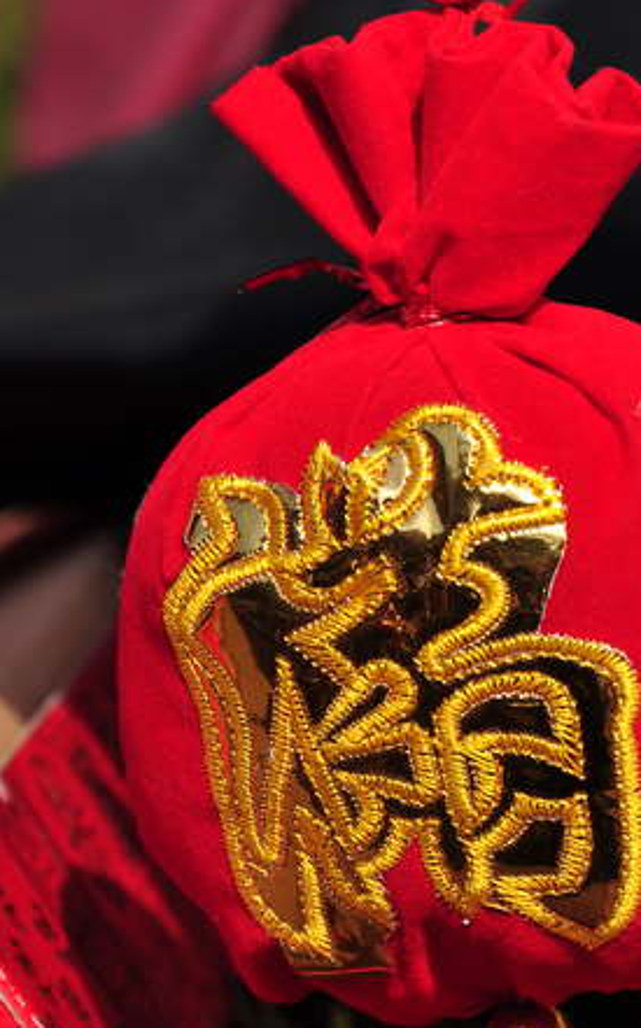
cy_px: 704
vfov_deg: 7.2
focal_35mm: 291
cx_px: 464
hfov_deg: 4.5
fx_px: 8145
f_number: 9
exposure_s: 1/640
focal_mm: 105
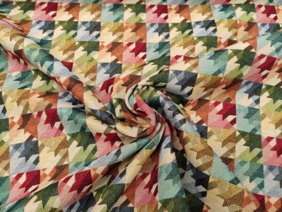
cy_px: 106
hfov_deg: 69.4
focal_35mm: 25
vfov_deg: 54.9
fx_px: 204
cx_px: 141
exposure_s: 1/40
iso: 100
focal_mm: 5.43
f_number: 1.89
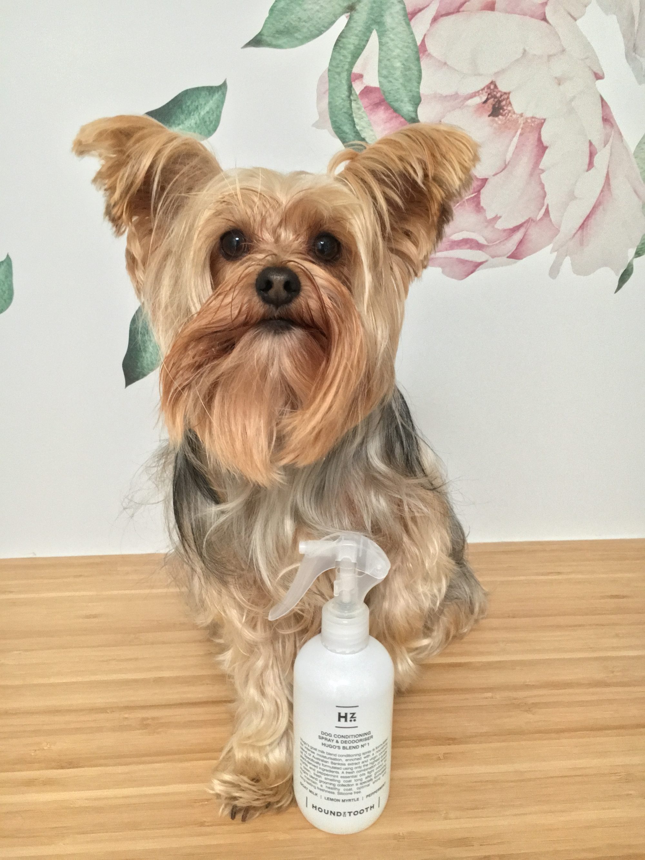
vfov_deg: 61.7
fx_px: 721
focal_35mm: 29
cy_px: 430
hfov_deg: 48.2
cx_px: 322
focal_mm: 4.15
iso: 320
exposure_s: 1/17
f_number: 2.2
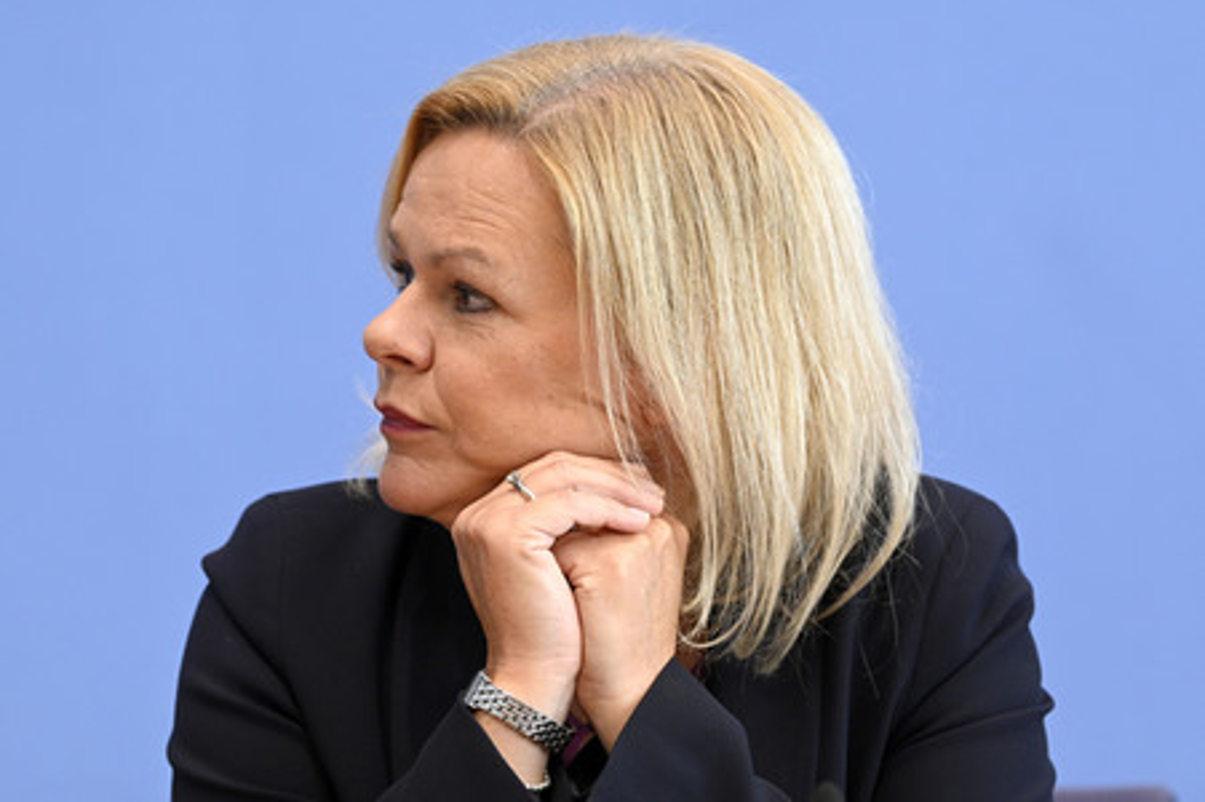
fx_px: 5017
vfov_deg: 9.1
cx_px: 602
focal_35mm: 150
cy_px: 401
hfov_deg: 13.7
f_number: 5.6
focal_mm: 150
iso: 3200
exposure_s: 1/500
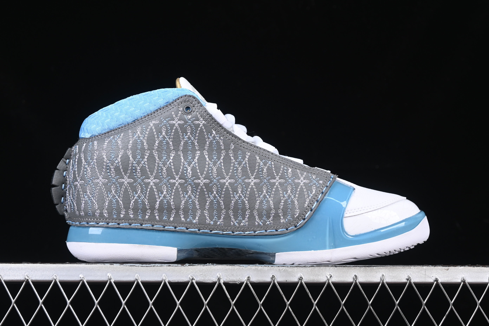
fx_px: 1019
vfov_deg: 18.2
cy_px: 163
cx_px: 244
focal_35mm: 75
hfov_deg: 27.0
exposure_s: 1/80
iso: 160
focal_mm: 50
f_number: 7.1
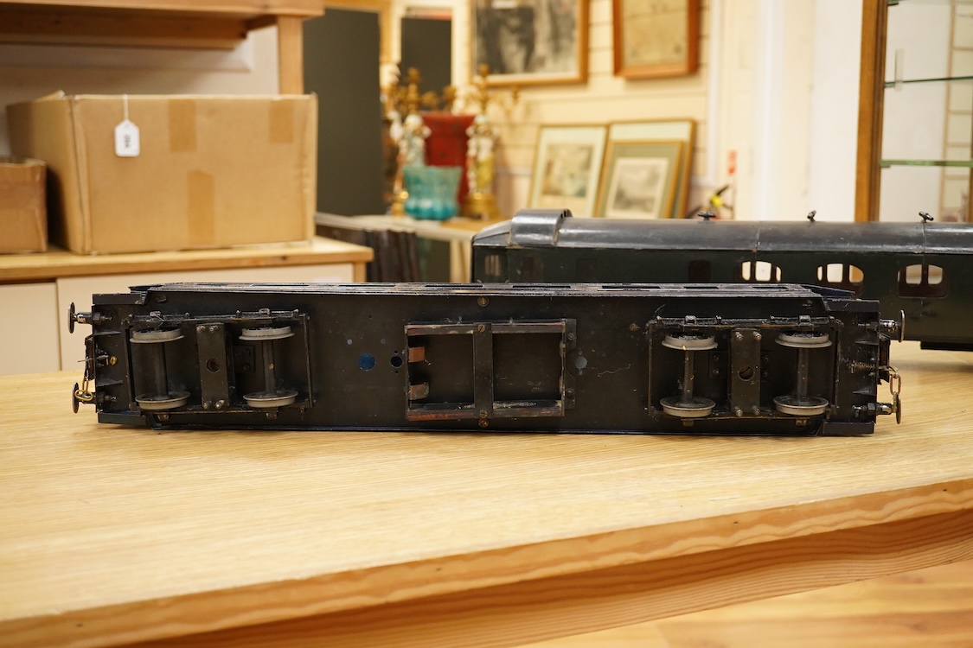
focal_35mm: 45
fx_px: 1216
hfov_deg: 43.6
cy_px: 324
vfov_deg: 29.9
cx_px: 486
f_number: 7.1
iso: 2500
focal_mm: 30
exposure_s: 1/160
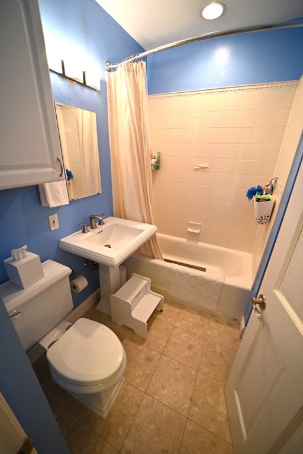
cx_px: 152
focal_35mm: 14
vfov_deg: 104.3
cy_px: 227
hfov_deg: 81.2
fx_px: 177
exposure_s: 1/125
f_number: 2.8
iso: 800
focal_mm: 14
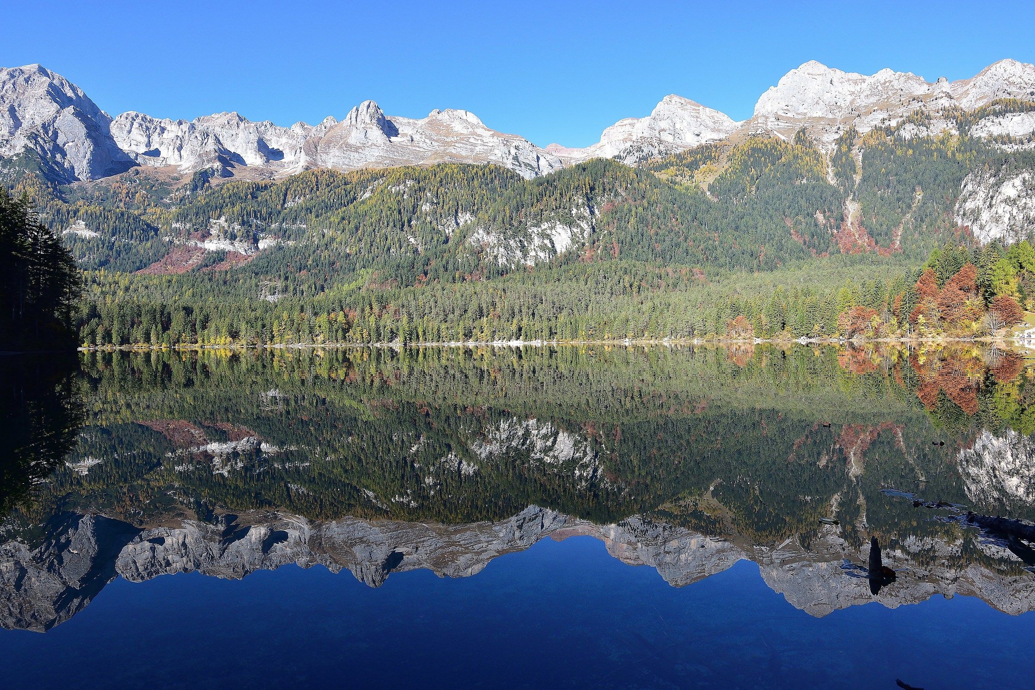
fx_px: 604
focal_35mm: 21
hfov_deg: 81.2
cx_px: 518
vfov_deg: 59.5
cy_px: 345
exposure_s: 1/320
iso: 400
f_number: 10
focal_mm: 14
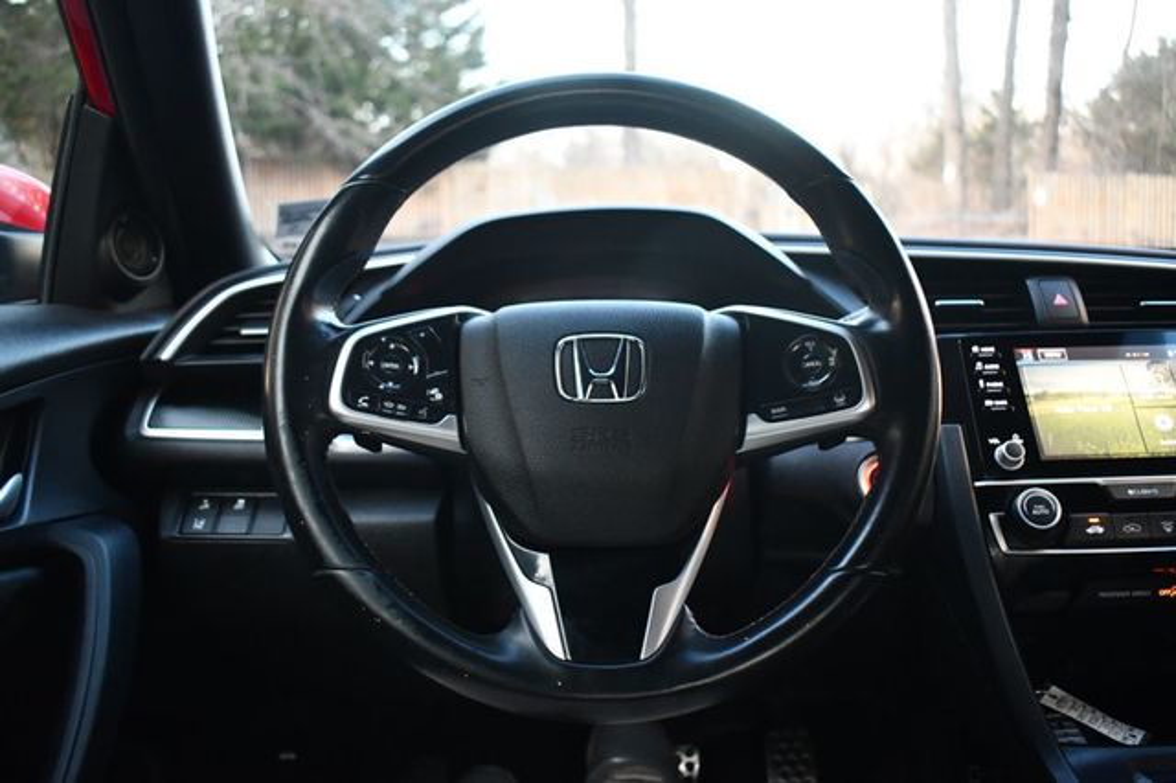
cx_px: 588
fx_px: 1110
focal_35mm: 34
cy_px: 392
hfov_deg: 55.8
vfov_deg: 38.8
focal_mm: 23
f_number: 3.8
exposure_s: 1/100
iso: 3200
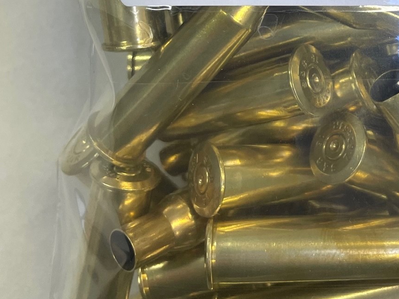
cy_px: -17
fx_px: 703
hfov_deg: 31.0
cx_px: 310
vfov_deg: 22.8
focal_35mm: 61
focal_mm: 4.2
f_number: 1.6
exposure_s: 1/60
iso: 80
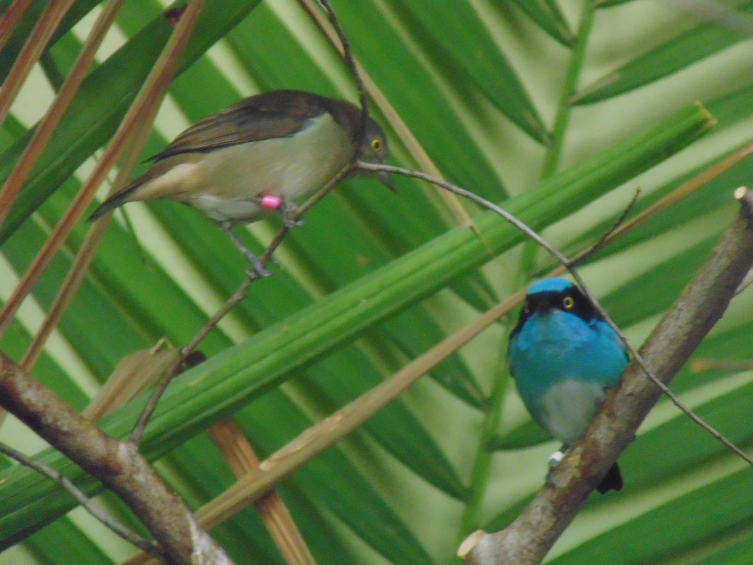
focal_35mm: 487
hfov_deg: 4.1
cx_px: 376
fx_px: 10594
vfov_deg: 3.1
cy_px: 282
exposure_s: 1/25
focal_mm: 87.3
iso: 800
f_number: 5.9
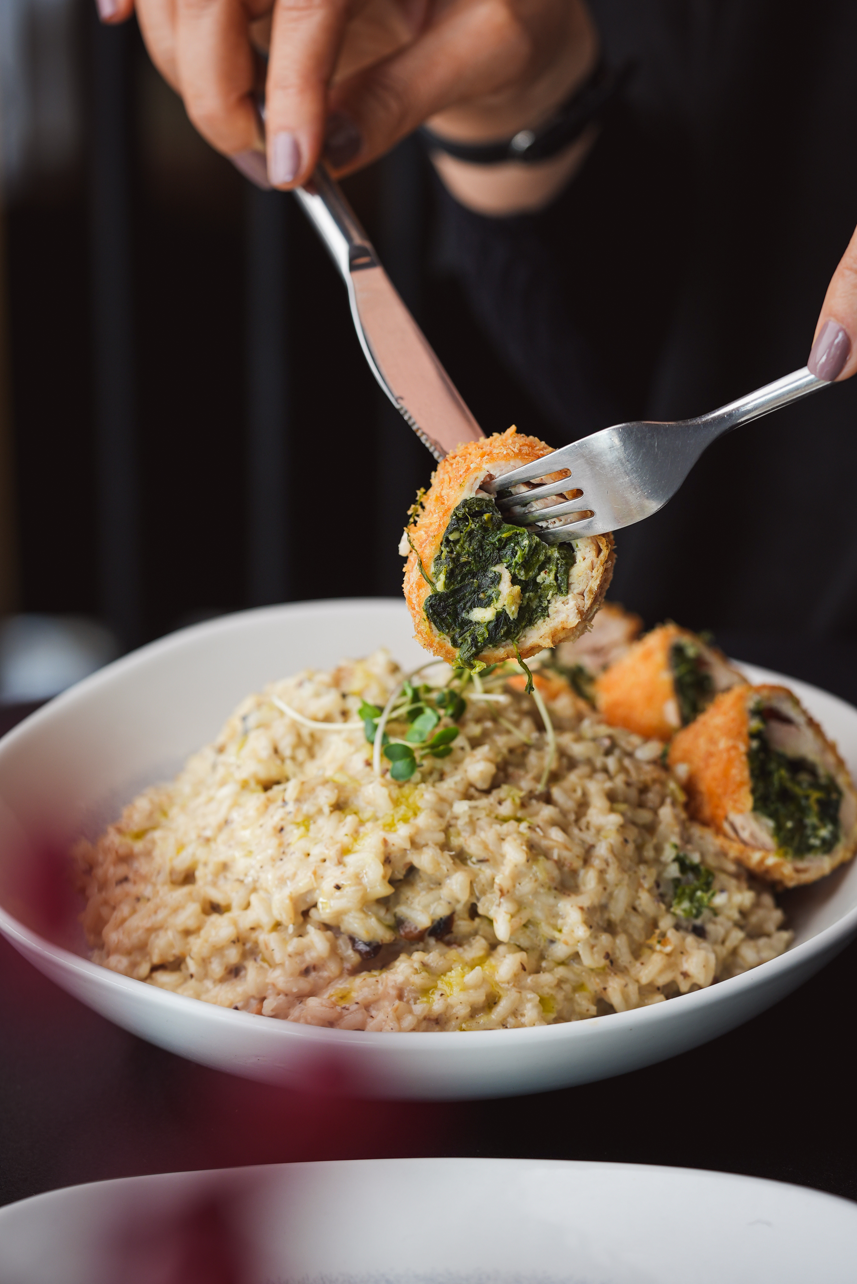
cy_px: 642
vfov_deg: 22.6
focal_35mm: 90
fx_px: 3209
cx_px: 428
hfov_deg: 15.2
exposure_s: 1/60
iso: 200
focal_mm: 90
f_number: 4.5
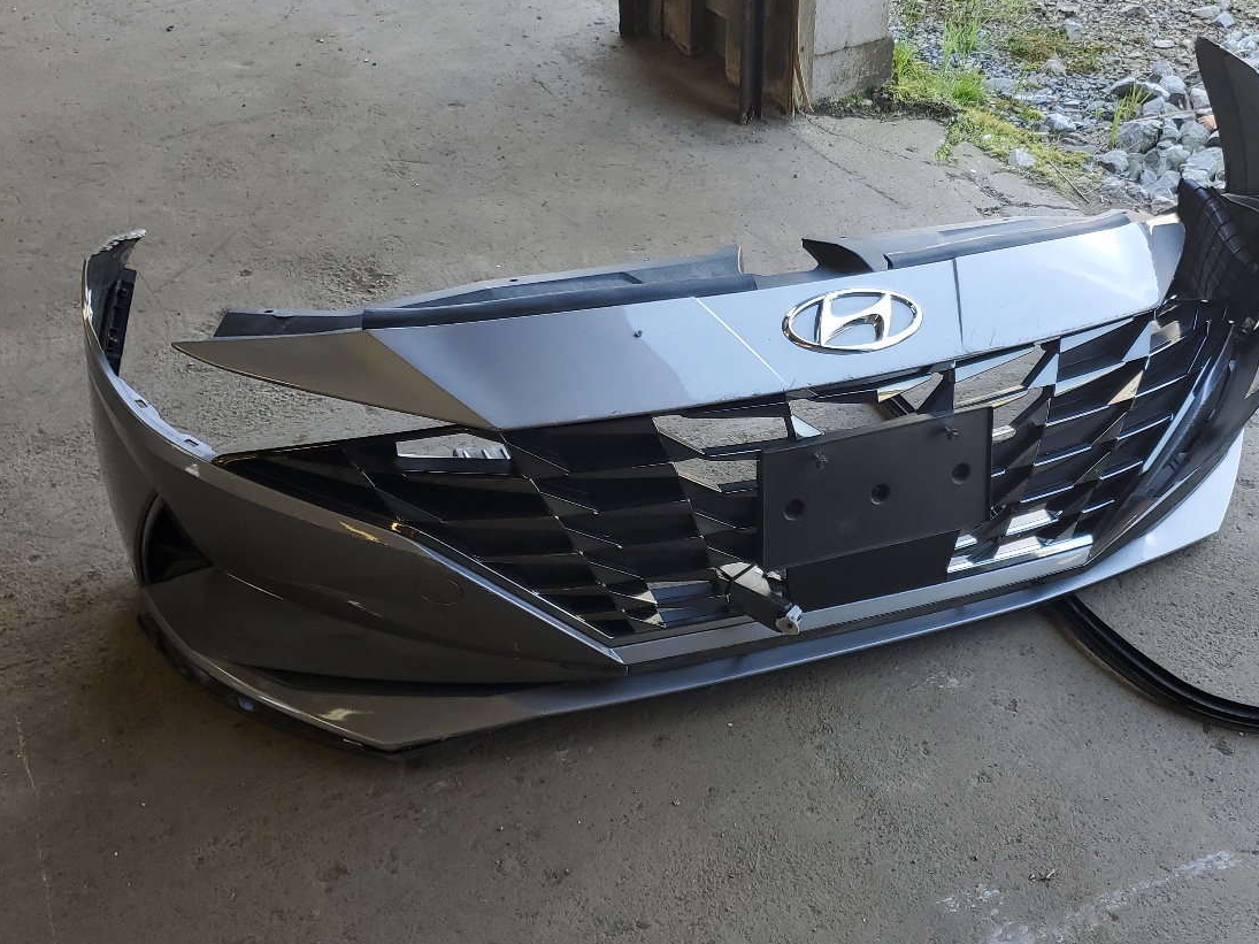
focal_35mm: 38
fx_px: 1382
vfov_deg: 37.7
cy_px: 455
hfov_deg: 48.6
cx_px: 770
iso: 50
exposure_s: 1/238
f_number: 1.5
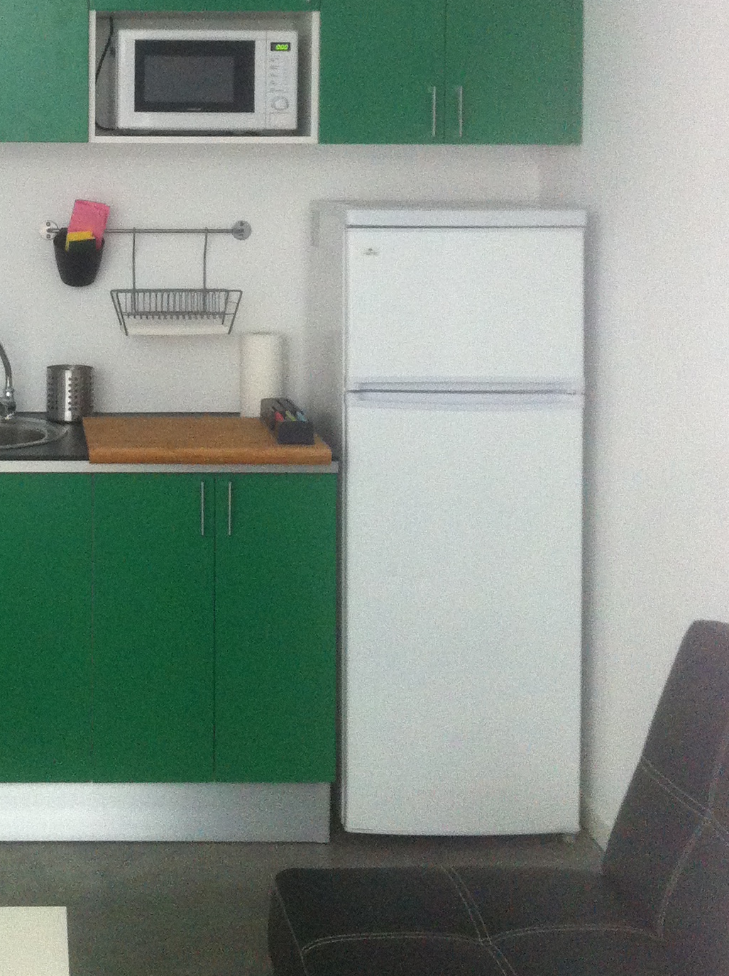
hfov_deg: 21.6
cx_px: 57
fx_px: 1858
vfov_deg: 28.8
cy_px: 188
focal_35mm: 66
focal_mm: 3.85
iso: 200
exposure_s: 1/15
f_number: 2.8
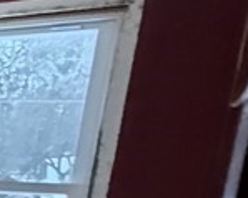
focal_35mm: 94
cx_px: -569
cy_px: 263
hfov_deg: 10.3
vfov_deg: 15.5
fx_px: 689
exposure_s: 1/40
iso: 1250
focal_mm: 2.22
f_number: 2.2
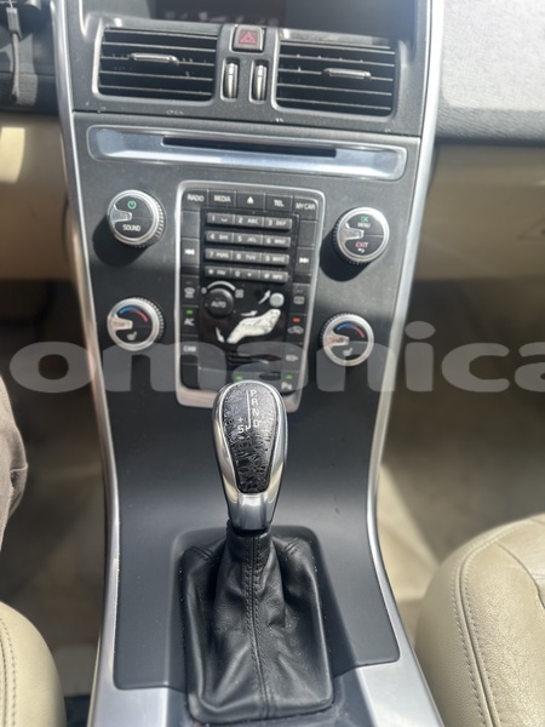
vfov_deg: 71.6
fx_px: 504
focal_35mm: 24
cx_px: 272
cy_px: 364
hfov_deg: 56.8
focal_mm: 6.86
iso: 80
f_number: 1.78
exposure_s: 1/313
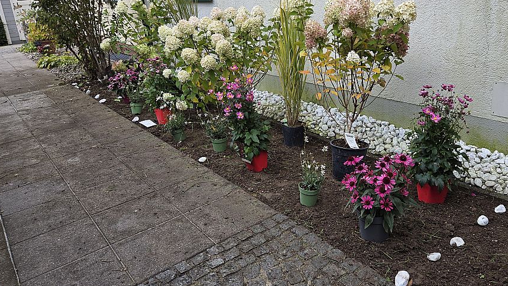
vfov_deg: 38.9
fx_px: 404
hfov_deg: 63.9
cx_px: 298
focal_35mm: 30
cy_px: 129
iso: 80
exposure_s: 1/912
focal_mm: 5.4
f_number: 1.8
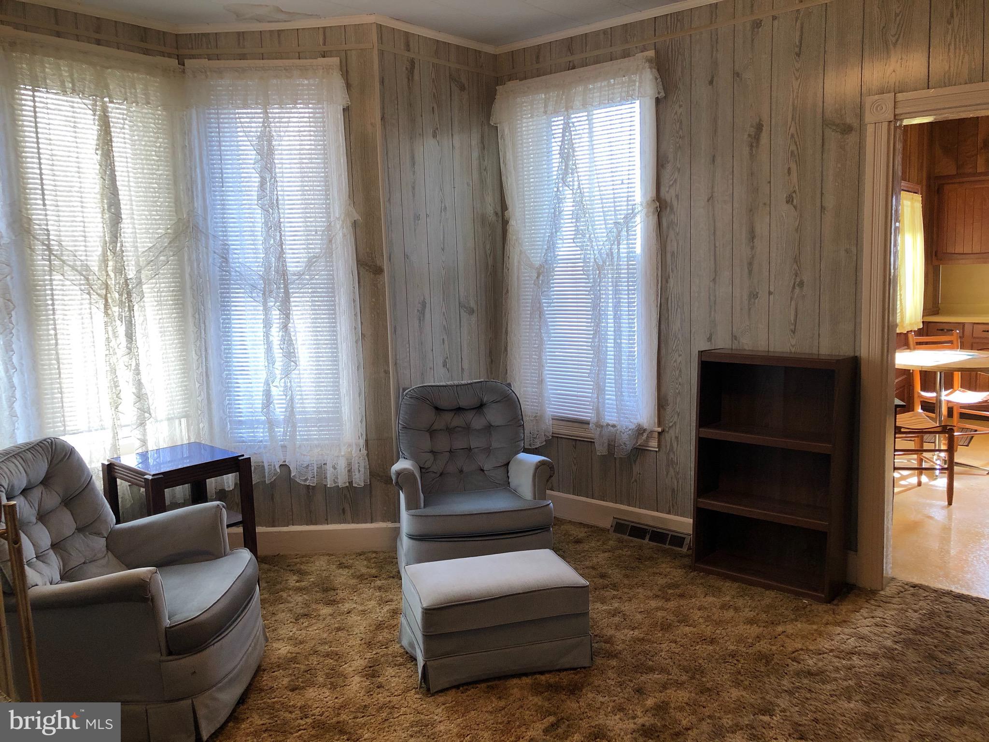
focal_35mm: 28
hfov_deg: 63.4
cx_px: 494
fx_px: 800
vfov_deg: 49.7
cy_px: 371
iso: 20
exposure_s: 1/30
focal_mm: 3.99
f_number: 1.8
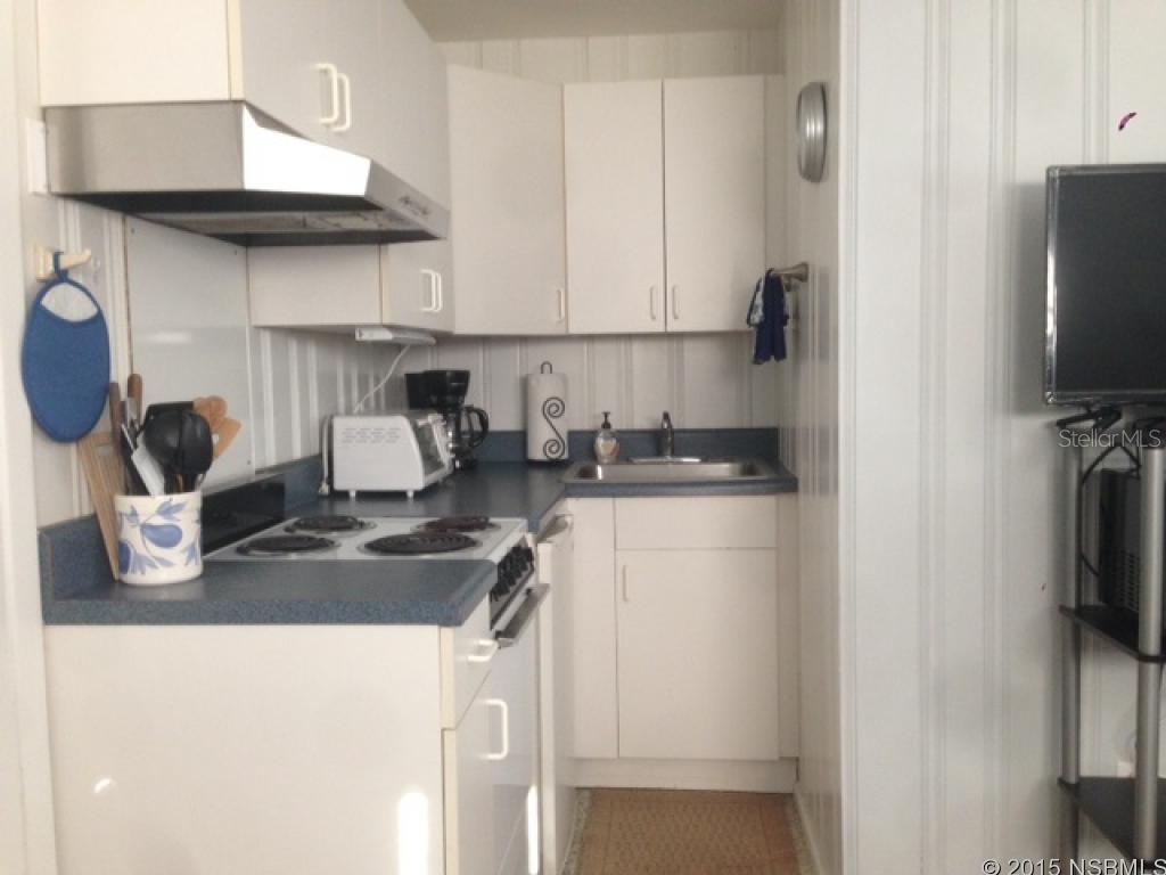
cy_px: 438
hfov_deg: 55.4
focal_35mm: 33
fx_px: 1112
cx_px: 583
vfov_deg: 42.9
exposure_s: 1/20
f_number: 2.4
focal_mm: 4.12
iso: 125
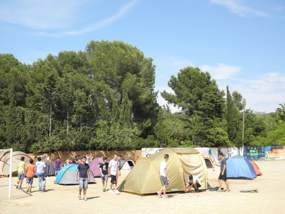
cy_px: 108
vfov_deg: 34.4
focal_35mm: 42
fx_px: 346
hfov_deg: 44.8
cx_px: 141
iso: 160
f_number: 7.6
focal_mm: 7.5
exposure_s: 1/200
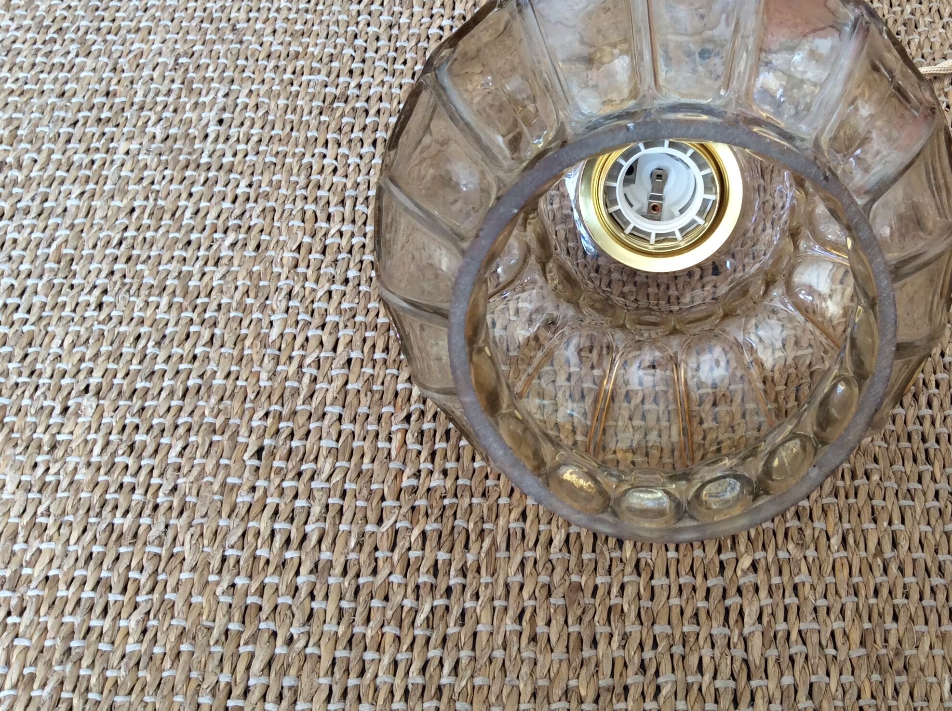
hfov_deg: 44.5
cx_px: 601
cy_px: 277
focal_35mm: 42
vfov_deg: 34.1
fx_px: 1153
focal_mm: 3.3
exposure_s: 1/24
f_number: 2.4
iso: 50
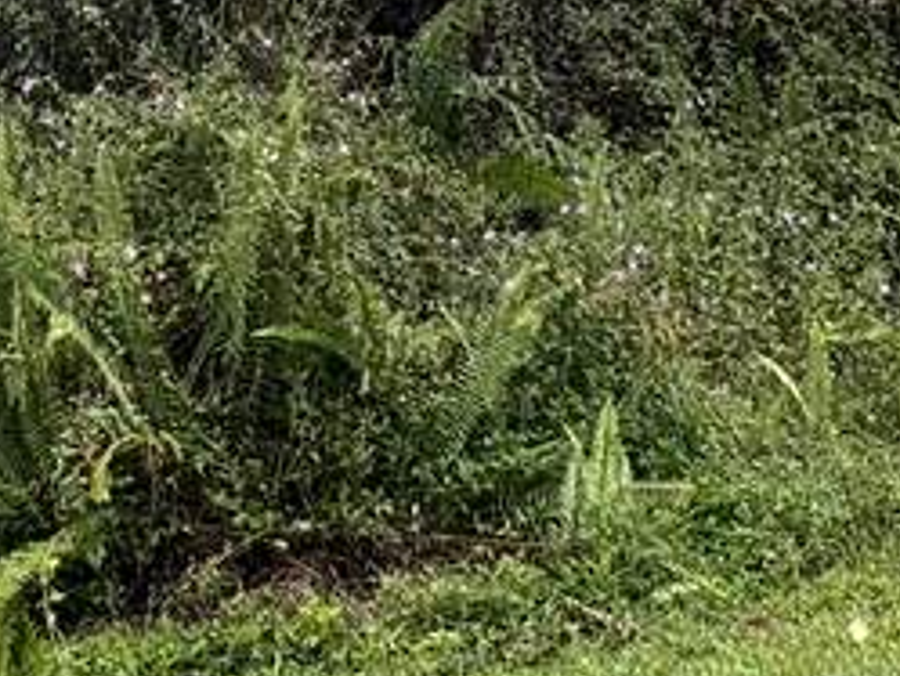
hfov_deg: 26.4
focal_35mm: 72
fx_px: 1873
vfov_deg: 18.7
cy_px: -249
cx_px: 148
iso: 40
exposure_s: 1/362
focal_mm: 2.22
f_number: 2.2
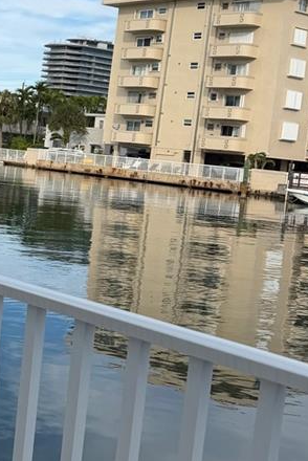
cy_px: 172
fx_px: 871
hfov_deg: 18.0
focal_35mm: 68
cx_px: -146
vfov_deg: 29.5
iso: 80
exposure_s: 1/4975
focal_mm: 6.76
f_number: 1.78
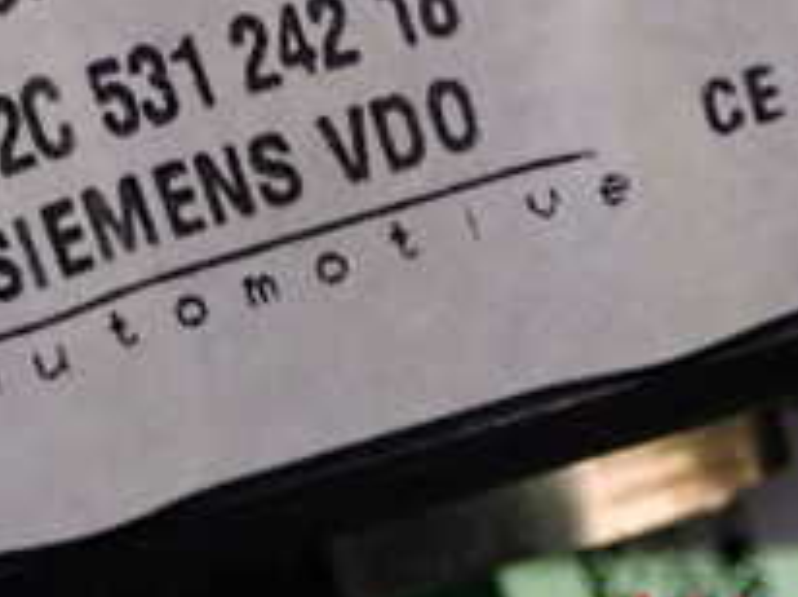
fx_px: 3155
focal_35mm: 137
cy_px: -190
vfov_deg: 10.6
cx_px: 349
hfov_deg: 14.4
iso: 800
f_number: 3.1
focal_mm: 8.4
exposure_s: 1/50
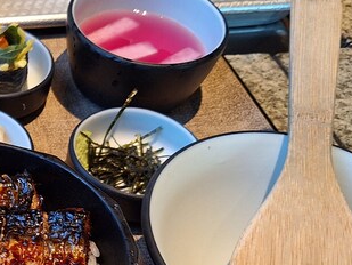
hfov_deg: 26.5
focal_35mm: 67
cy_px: 239
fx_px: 682
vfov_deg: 21.5
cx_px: -41
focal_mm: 5.54
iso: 64
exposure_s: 1/60
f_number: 1.8
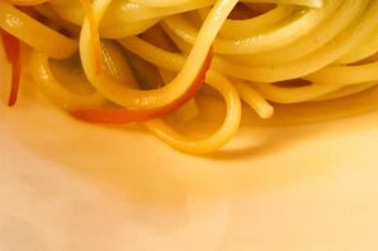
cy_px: -185
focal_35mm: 93
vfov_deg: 13.4
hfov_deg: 21.8
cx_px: 265
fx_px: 975
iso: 64
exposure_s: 1/121
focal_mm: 5.7
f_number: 1.5
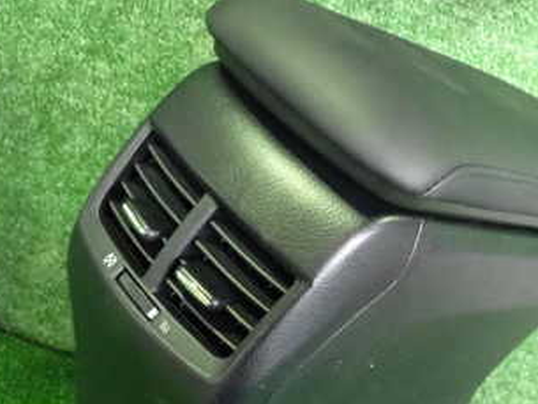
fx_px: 917
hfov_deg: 32.7
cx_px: 250
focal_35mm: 59
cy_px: 339
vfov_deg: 24.3
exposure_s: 1/60
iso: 2500
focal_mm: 5.4
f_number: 2.3
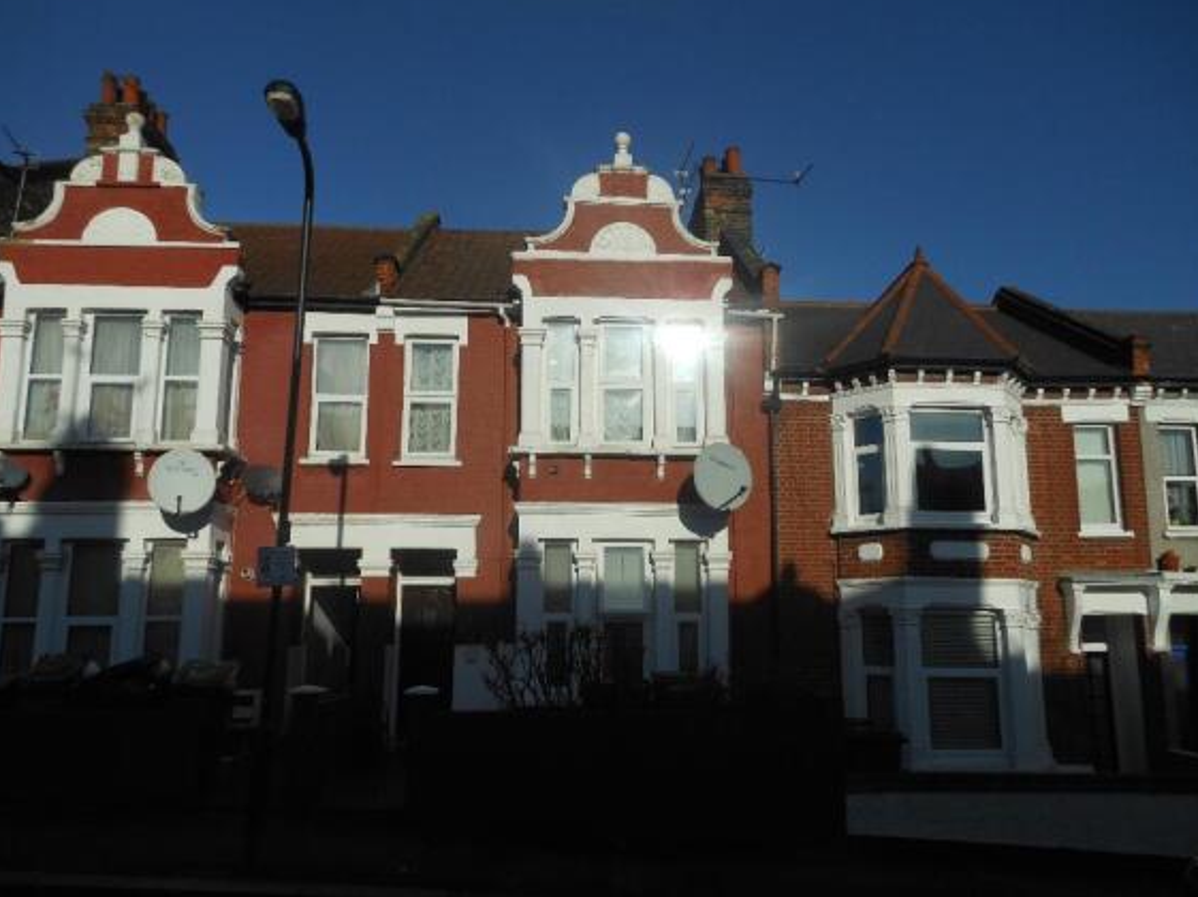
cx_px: 616
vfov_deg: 53.0
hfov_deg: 67.3
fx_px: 899
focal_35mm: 26
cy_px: 432
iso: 80
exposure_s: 1/320
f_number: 10.2
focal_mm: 4.5
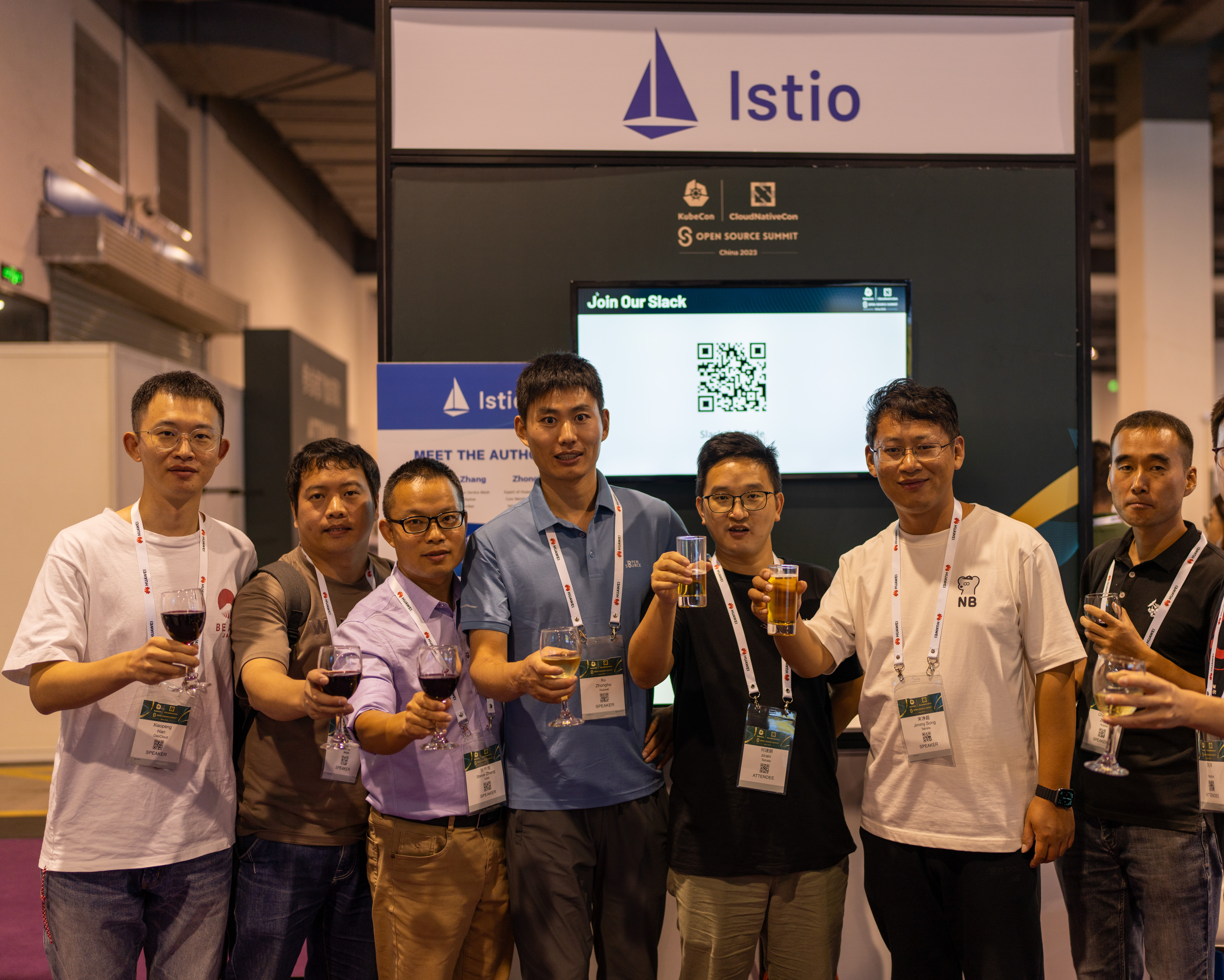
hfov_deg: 45.7
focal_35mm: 40
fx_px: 1449
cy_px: 492
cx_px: 688
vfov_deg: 37.3
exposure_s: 1/80
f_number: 1.4
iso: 100
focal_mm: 35
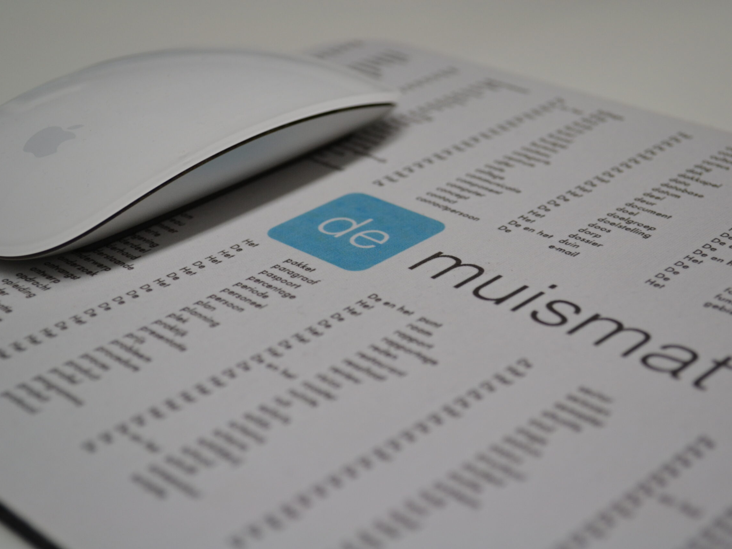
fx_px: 1375
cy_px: 275
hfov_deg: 29.8
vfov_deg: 22.6
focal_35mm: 65
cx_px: 359
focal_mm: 40
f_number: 5.3
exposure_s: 1/125
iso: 400
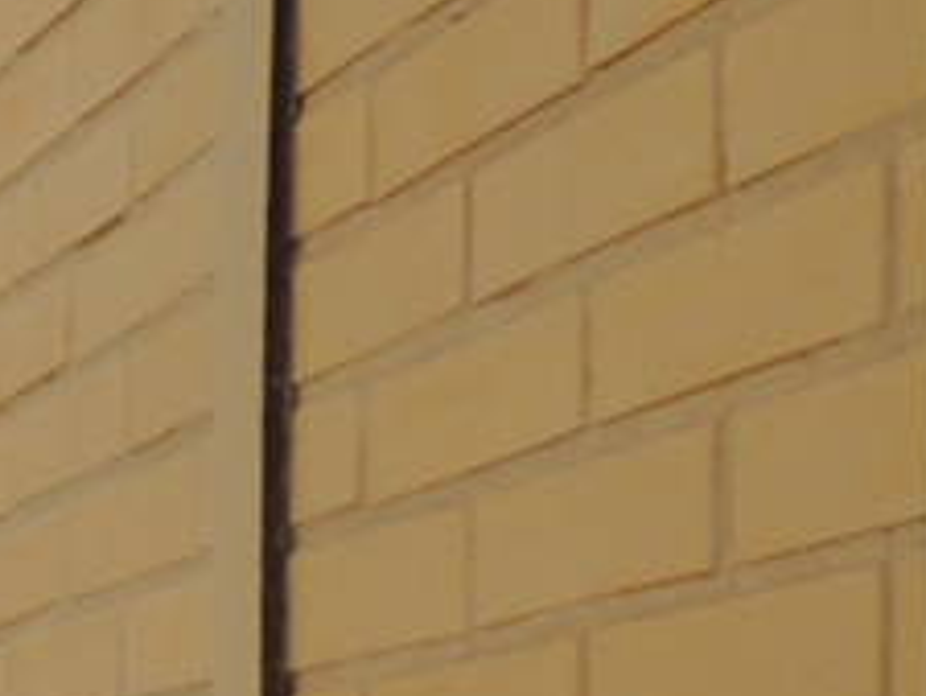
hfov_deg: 9.7
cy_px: 1032
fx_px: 4282
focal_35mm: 160
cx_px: -1803
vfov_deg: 9.1
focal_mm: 4.3
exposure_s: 1/1250
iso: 100
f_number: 3
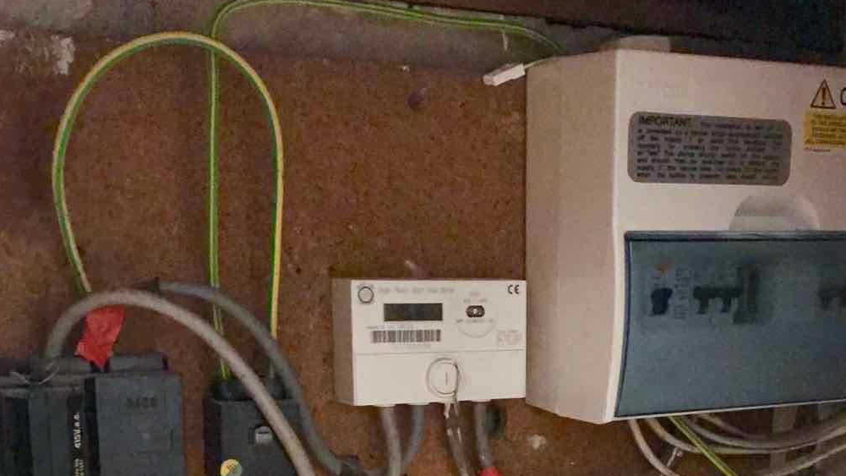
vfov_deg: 30.0
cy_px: 345
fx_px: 875
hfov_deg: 51.1
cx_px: 526
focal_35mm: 39
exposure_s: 1/4
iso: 125
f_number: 1.8
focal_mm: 3.99
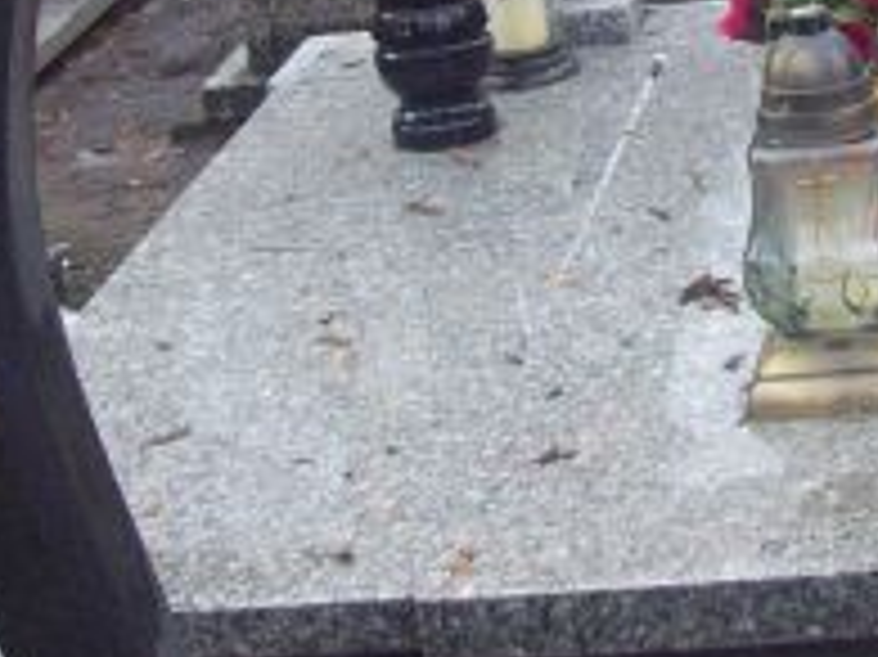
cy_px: -216
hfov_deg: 16.4
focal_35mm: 118
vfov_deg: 12.1
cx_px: 833
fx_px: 2991
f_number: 2.7
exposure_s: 1/95.6
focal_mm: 6
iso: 80
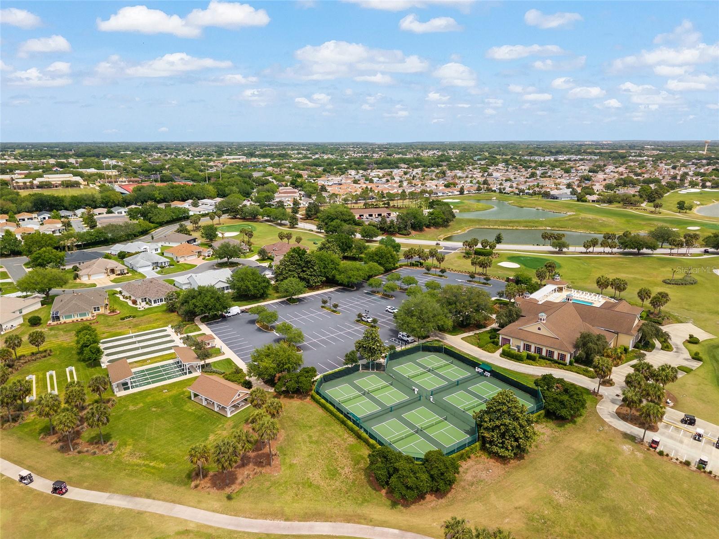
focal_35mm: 24
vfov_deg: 56.8
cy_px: 270
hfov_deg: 71.6
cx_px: 360
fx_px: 498
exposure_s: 1/400
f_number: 1.8
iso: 100
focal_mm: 8.67
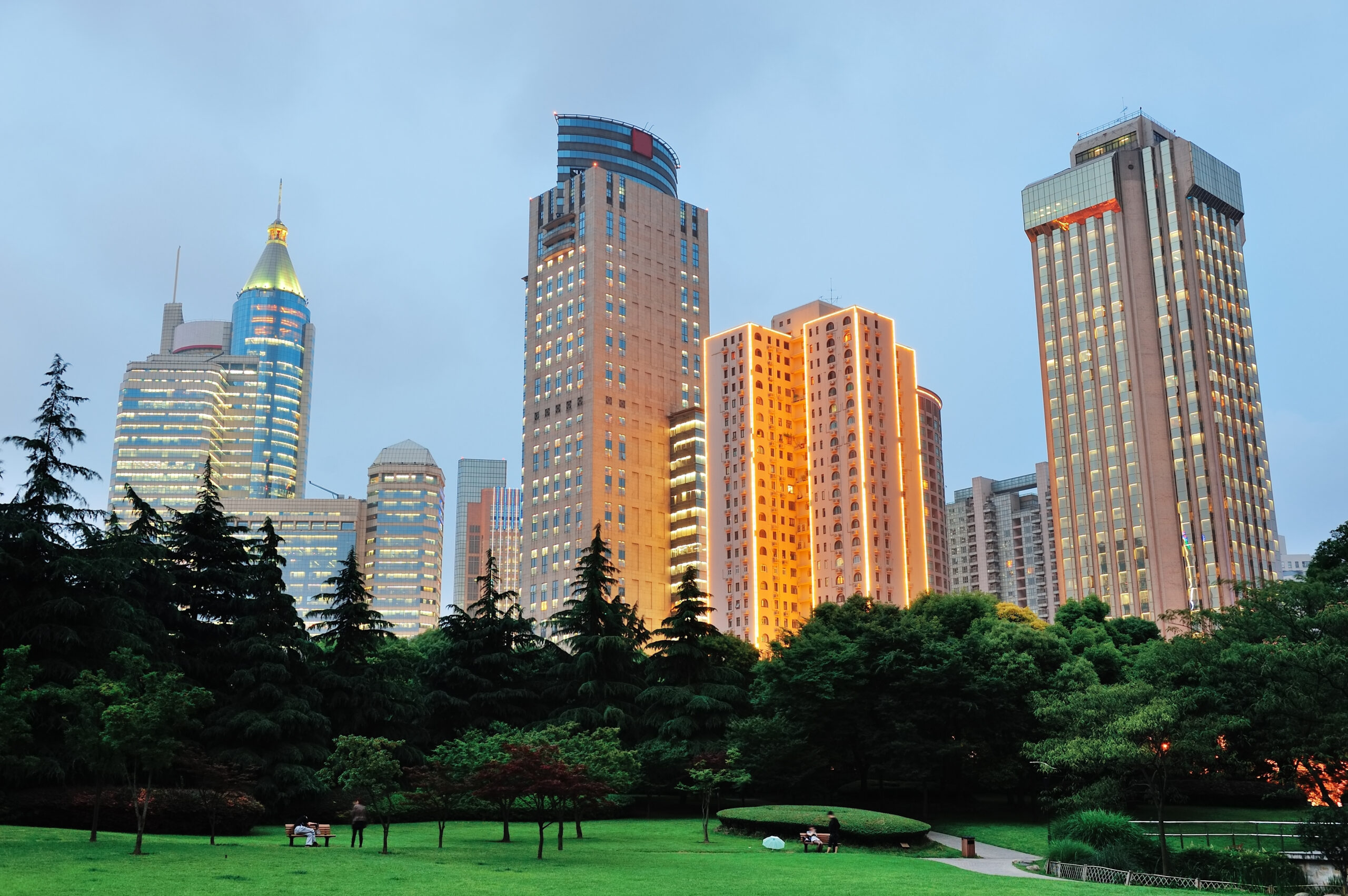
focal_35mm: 35
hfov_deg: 54.5
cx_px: 674
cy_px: 448
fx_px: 1310
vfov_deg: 37.8
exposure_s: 1/1.5
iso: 200
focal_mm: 35
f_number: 5.6
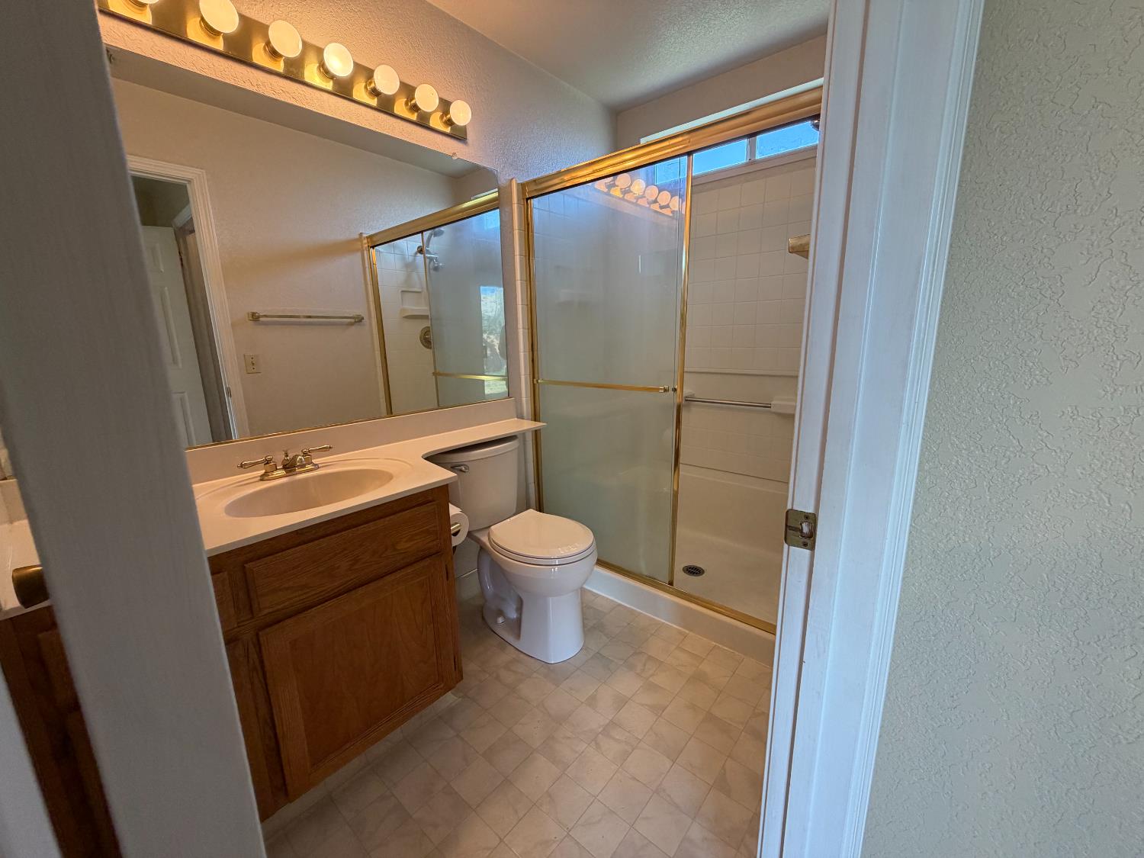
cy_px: 429
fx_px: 463
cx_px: 572
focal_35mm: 14
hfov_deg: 102.1
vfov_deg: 85.7
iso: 200
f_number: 2.2
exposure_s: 1/120
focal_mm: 2.22
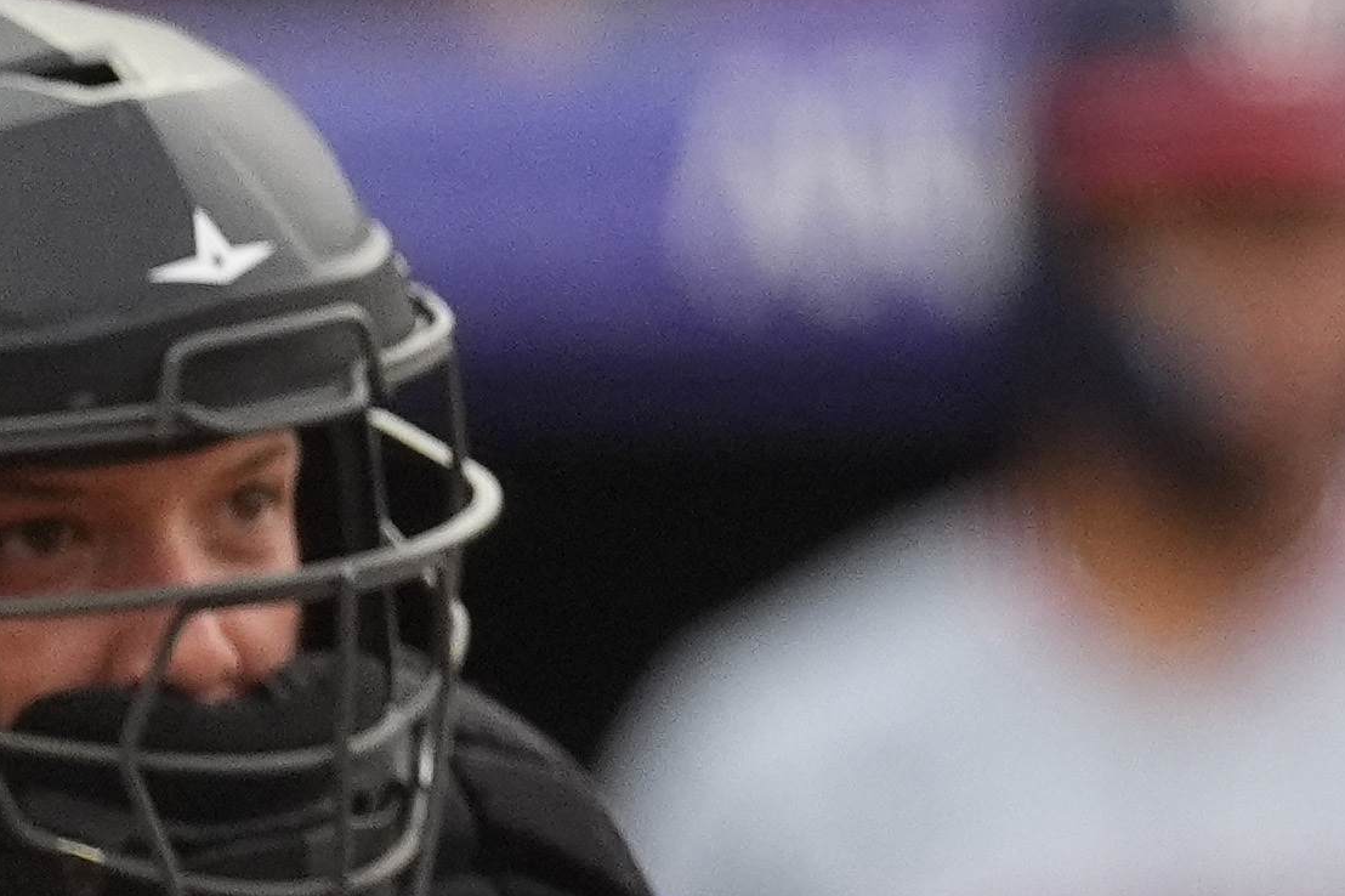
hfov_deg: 0.6
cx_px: 2955
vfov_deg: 0.4
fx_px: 121380
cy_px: -453
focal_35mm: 3250
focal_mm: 600
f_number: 4
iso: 2000
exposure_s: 1/2000
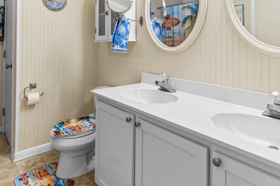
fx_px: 187
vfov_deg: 50.9
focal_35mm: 24
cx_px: 140
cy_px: 47
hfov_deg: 73.8
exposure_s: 1/10
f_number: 4.5
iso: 100
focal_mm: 10
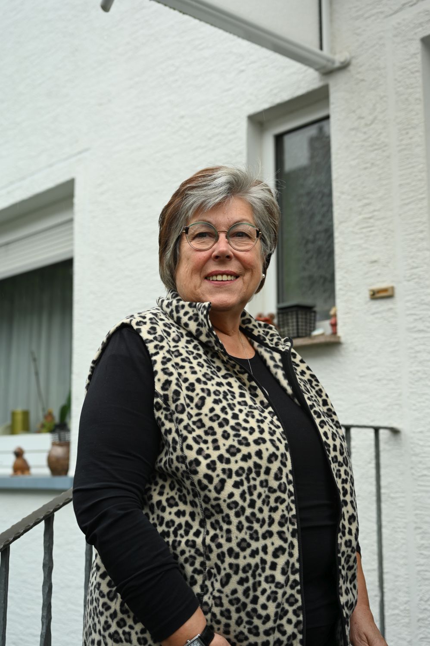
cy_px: 323
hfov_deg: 27.0
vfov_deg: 39.6
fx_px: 897
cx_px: 215
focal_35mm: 50
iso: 200
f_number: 4.5
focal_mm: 50
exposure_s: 1/250
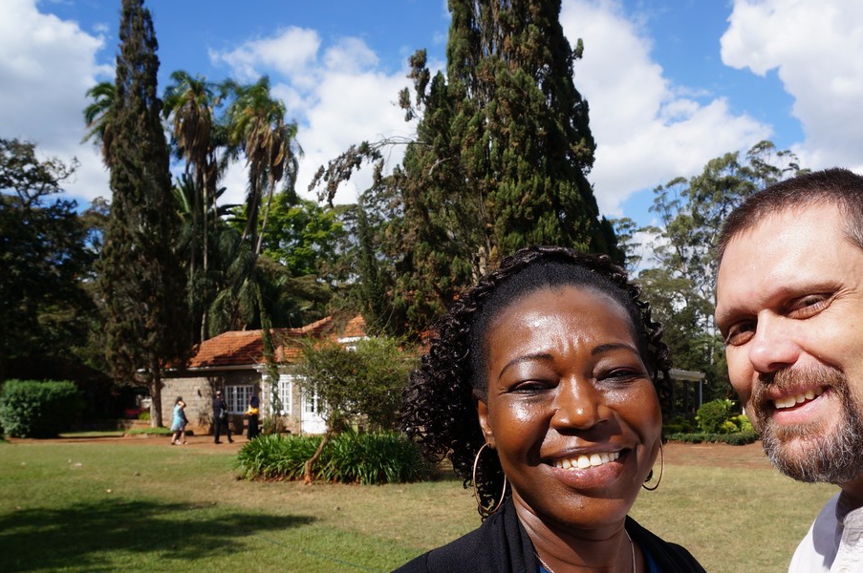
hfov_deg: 58.3
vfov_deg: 40.6
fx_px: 766
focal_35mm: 32
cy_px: 376
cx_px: 519
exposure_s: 1/200
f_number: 8
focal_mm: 16
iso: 100
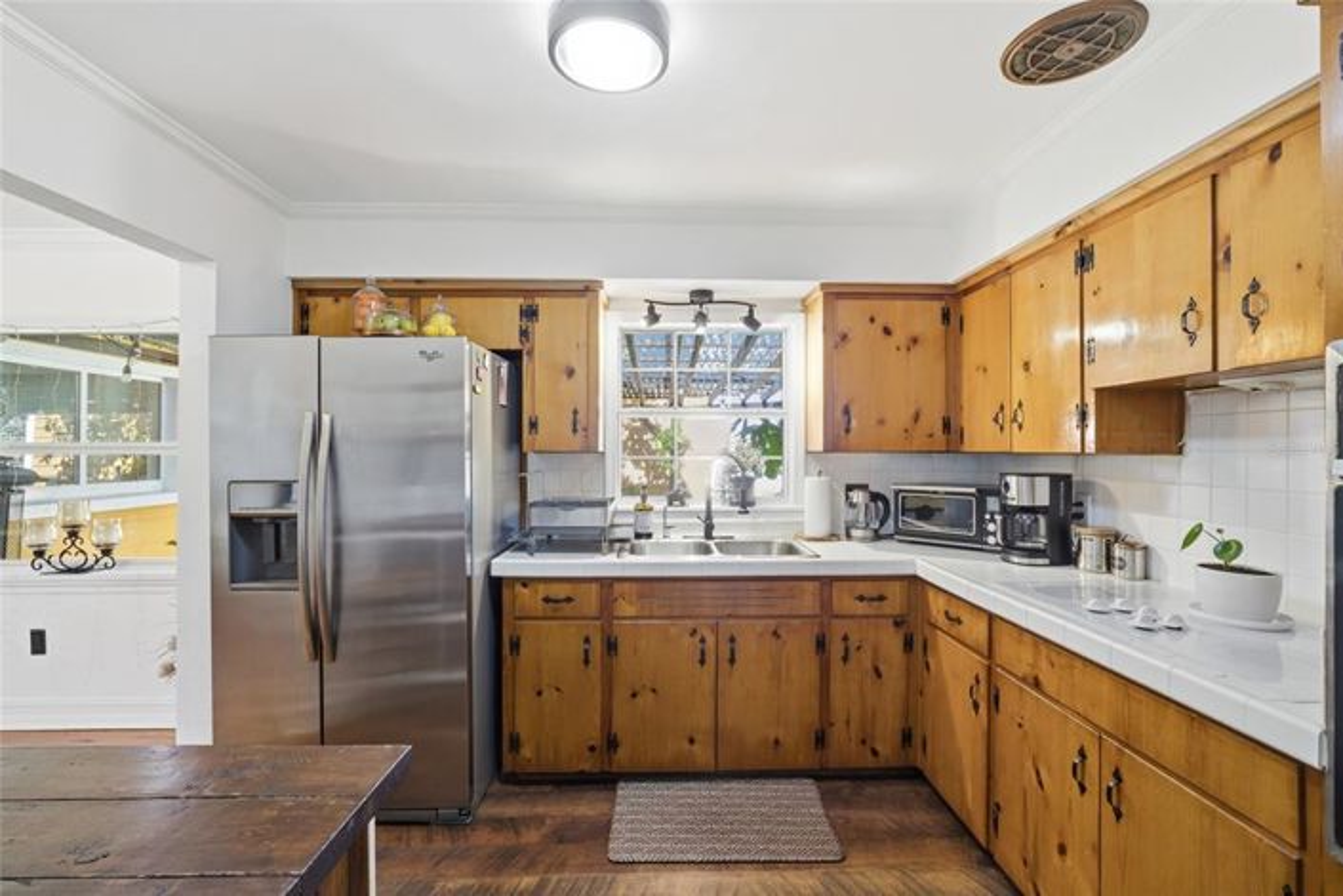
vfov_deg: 75.1
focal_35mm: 16
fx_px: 582
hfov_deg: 98.2
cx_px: 672
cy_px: 448
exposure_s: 1/15
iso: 400
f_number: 9
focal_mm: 10.4
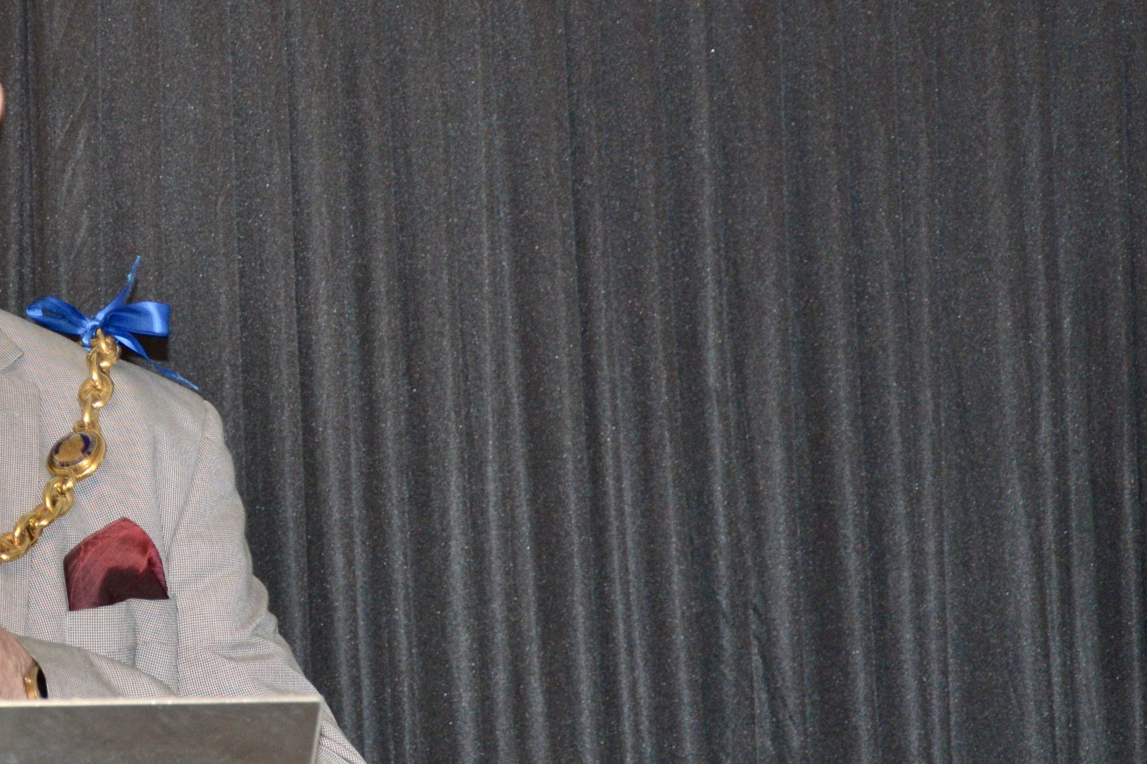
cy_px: 364
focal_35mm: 173
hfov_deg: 11.7
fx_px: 5511
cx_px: -82
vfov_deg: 7.9
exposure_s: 1/30
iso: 800
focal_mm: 52
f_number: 5
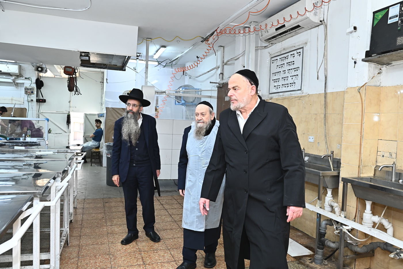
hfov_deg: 63.7
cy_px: 134
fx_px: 324
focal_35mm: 29
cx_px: 202
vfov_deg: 44.9
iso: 1600
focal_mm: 29
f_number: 5.6
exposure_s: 1/200
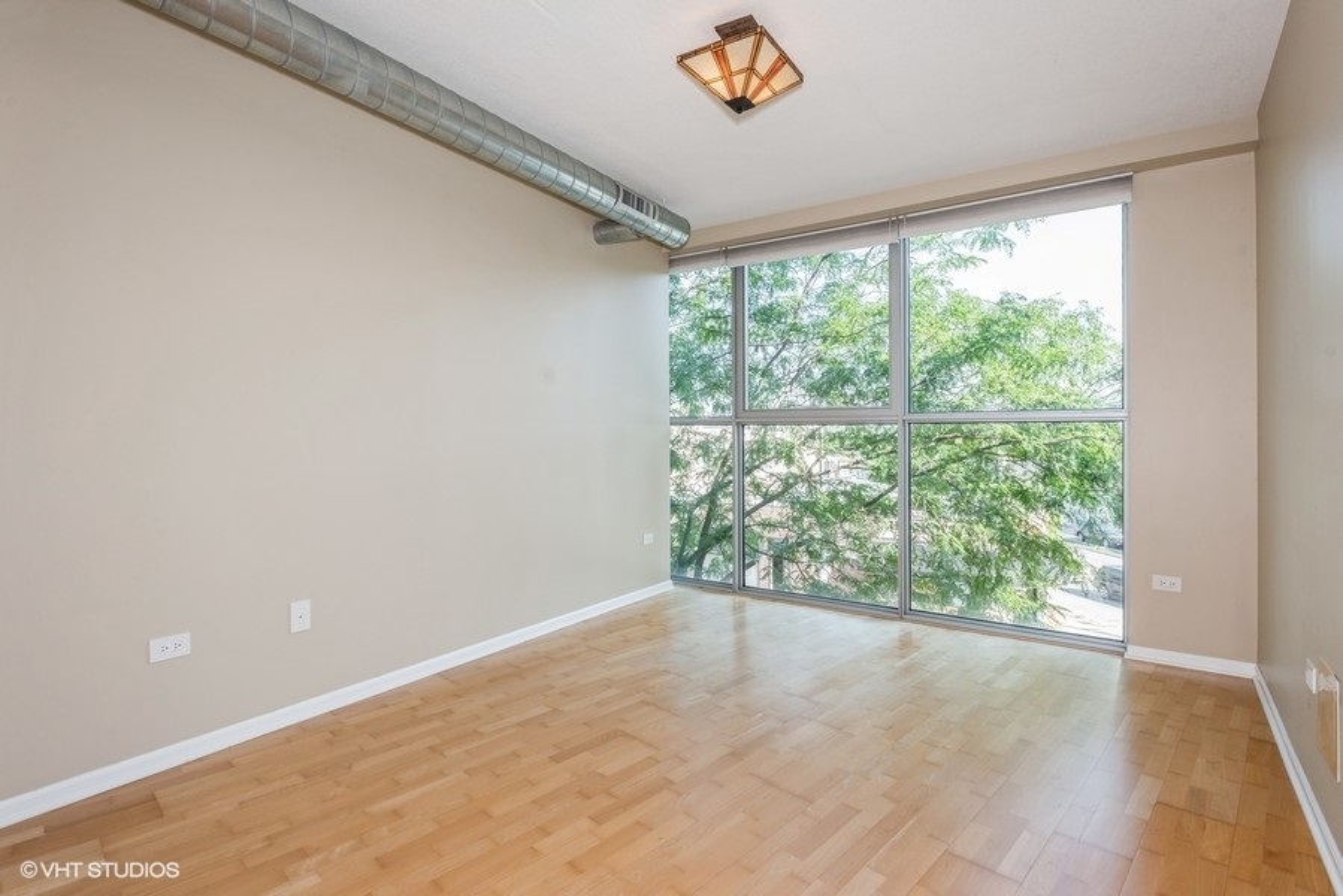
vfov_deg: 70.5
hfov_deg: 93.3
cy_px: 448
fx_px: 634
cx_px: 672
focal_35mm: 17
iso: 400
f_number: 8
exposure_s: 1/80
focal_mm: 17
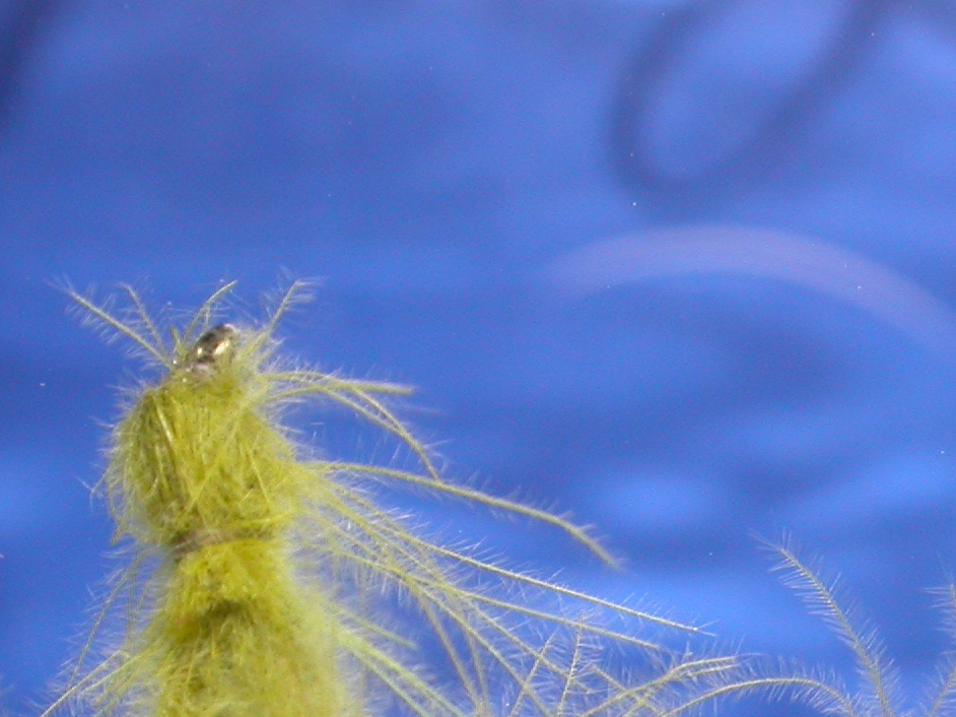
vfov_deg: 6.7
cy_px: 797
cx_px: 951
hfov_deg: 8.9
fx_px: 6129
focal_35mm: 222
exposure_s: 1/69
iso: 100
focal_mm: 19.1
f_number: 6.1
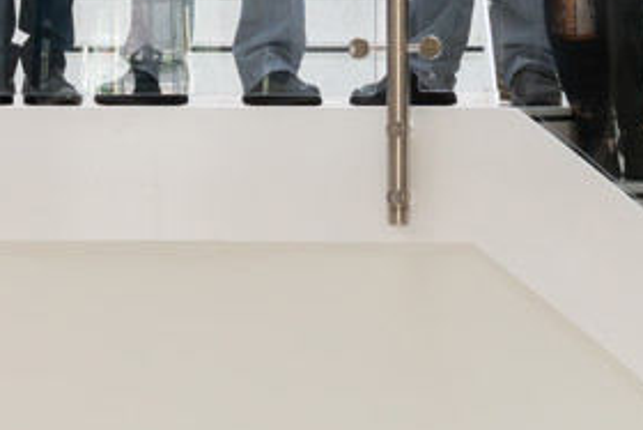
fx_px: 4414
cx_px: 140
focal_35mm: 247
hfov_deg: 8.3
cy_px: -92
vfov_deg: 5.5
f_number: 8
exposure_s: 1/125
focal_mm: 48
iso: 1250
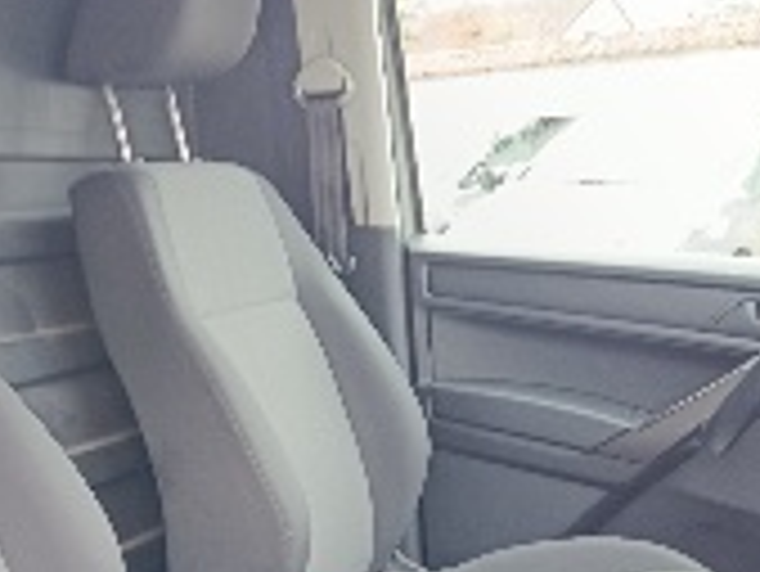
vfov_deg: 24.4
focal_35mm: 59
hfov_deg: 32.2
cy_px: 464
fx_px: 1296
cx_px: 207
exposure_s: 1/25
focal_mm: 5.24
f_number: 1.7
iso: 1087
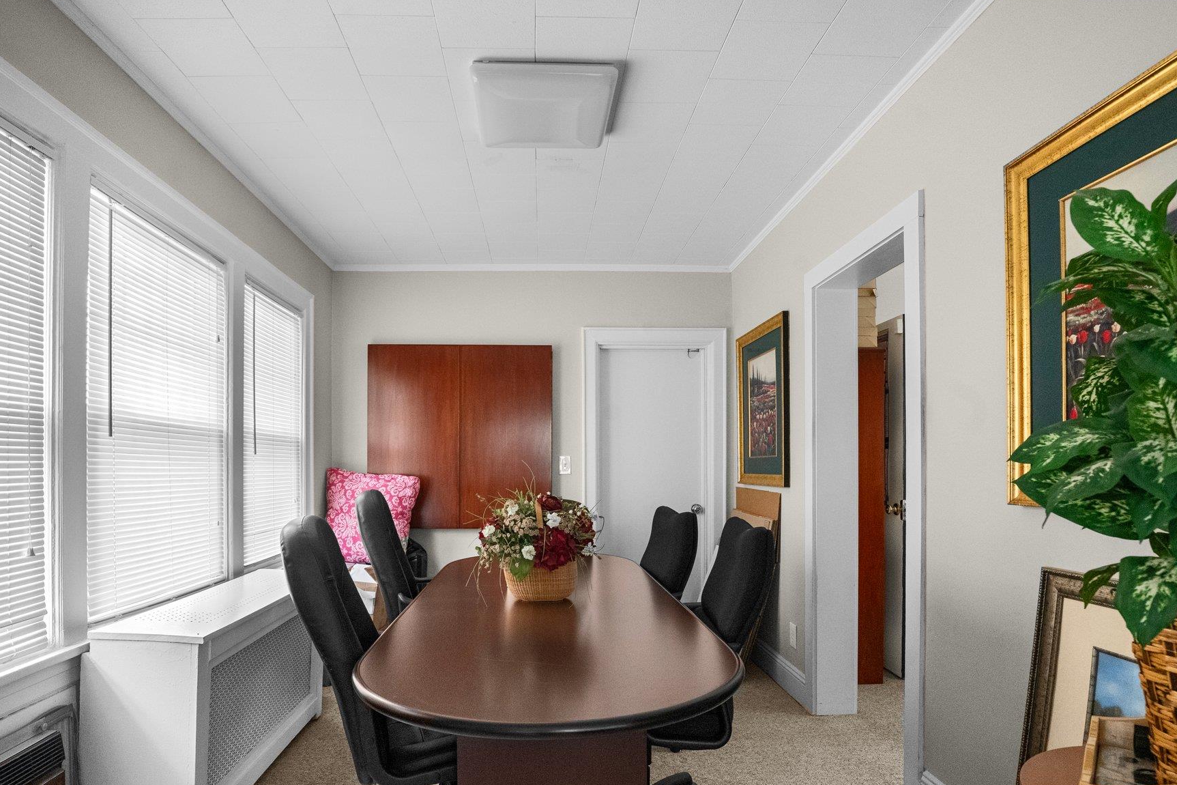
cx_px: 555
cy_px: 457
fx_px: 621
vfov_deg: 64.2
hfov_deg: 86.8
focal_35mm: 19
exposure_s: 1/20
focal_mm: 16
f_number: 7.1
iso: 8000
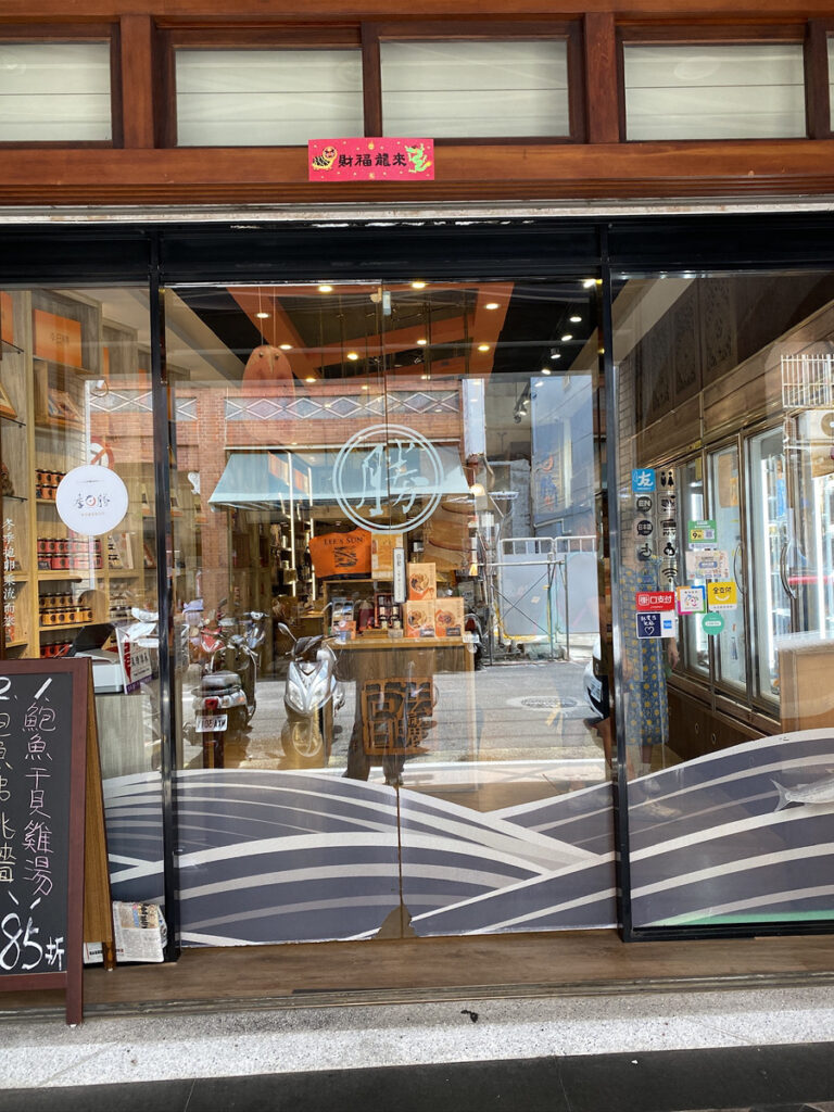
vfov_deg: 67.3
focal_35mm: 26
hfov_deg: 53.1
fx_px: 835
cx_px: 417
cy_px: 556
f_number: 1.8
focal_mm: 4.25
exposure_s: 1/120
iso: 100
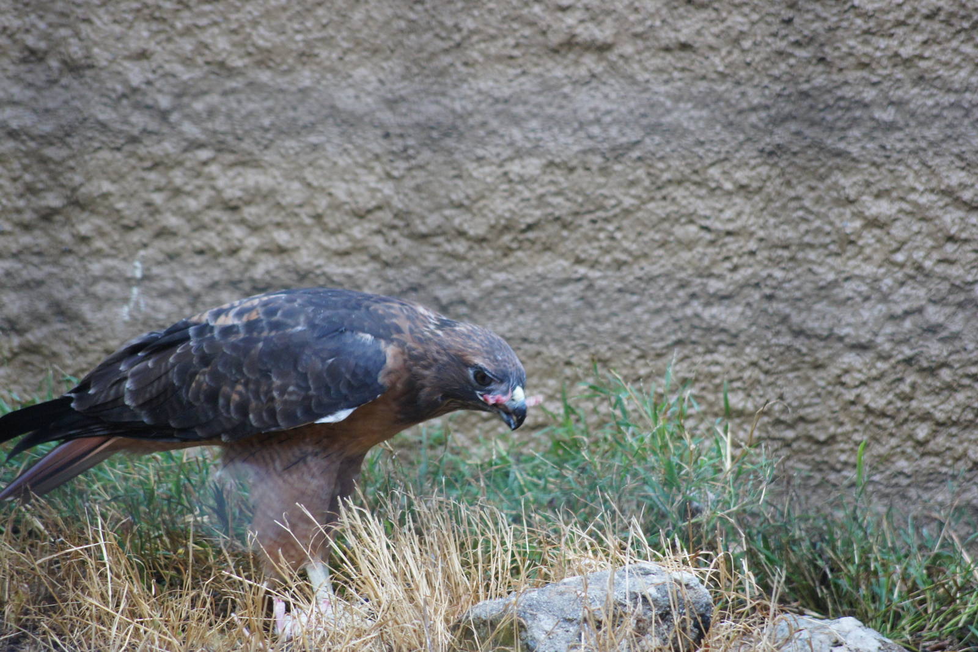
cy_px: 326
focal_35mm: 300
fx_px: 8150
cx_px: 489
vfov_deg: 4.6
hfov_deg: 6.9
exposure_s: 1/250
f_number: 5.6
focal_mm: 200
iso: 1600
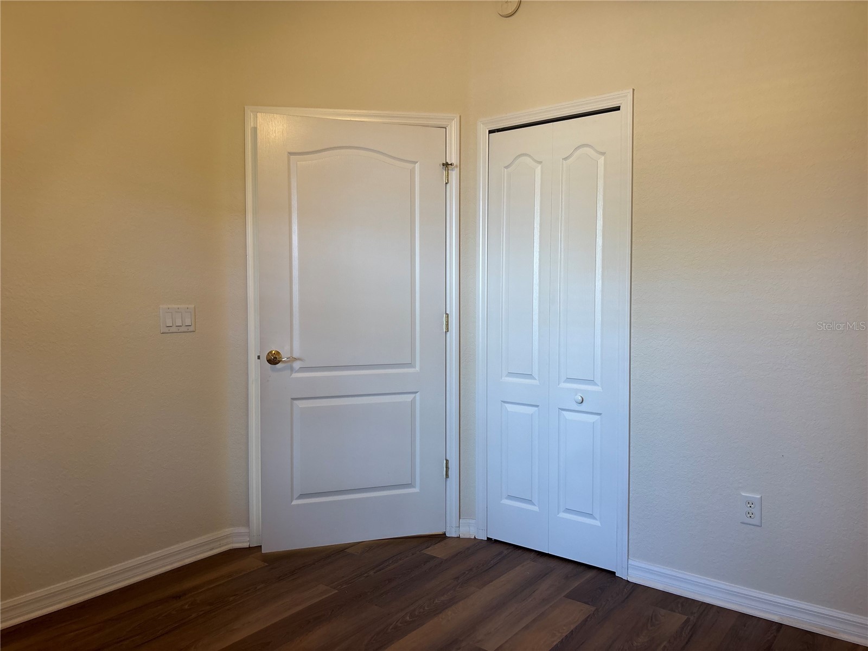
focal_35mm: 26
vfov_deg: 53.1
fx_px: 652
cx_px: 434
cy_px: 326
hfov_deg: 67.3
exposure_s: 1/60
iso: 100
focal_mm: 5.96
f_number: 1.6
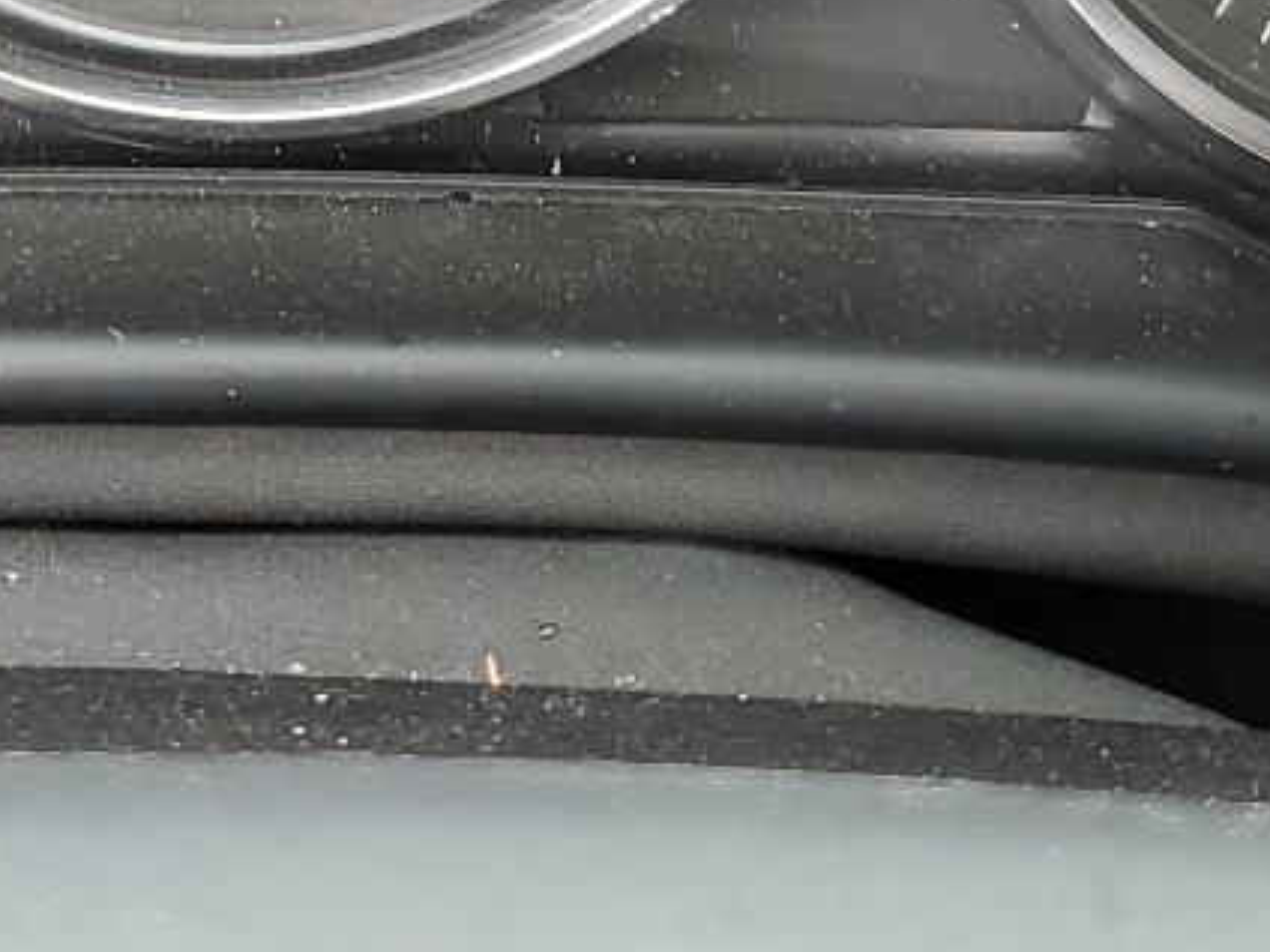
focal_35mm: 98
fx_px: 3595
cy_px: -671
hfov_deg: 19.7
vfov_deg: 13.7
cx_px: 156
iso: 66
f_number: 1.5
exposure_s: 1/60.2
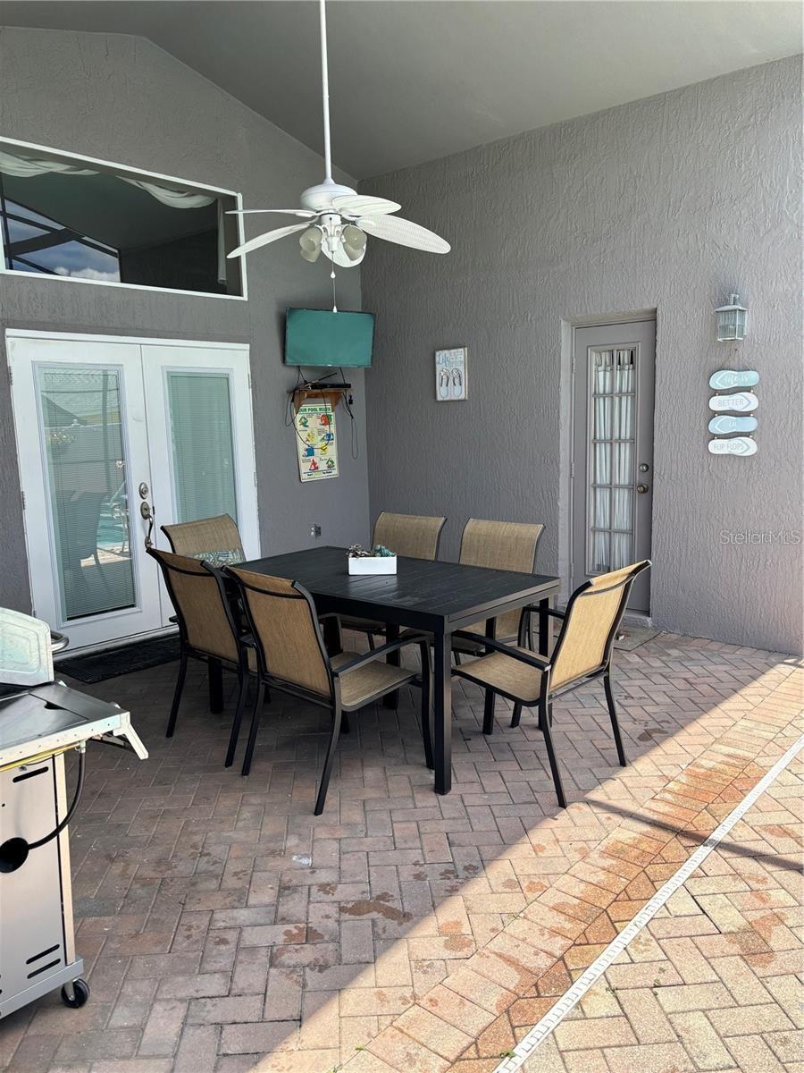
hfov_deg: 53.1
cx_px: 402
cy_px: 536
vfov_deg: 67.3
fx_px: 805
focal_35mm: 26
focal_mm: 5.96
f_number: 1.6
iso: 50
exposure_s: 1/381
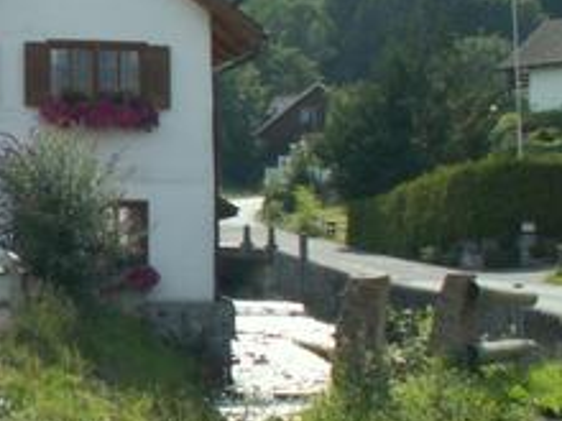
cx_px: -207
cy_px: 112
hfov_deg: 17.8
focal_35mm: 102
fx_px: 1656
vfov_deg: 14.5
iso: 50
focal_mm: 5.86
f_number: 5.6
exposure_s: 1/200
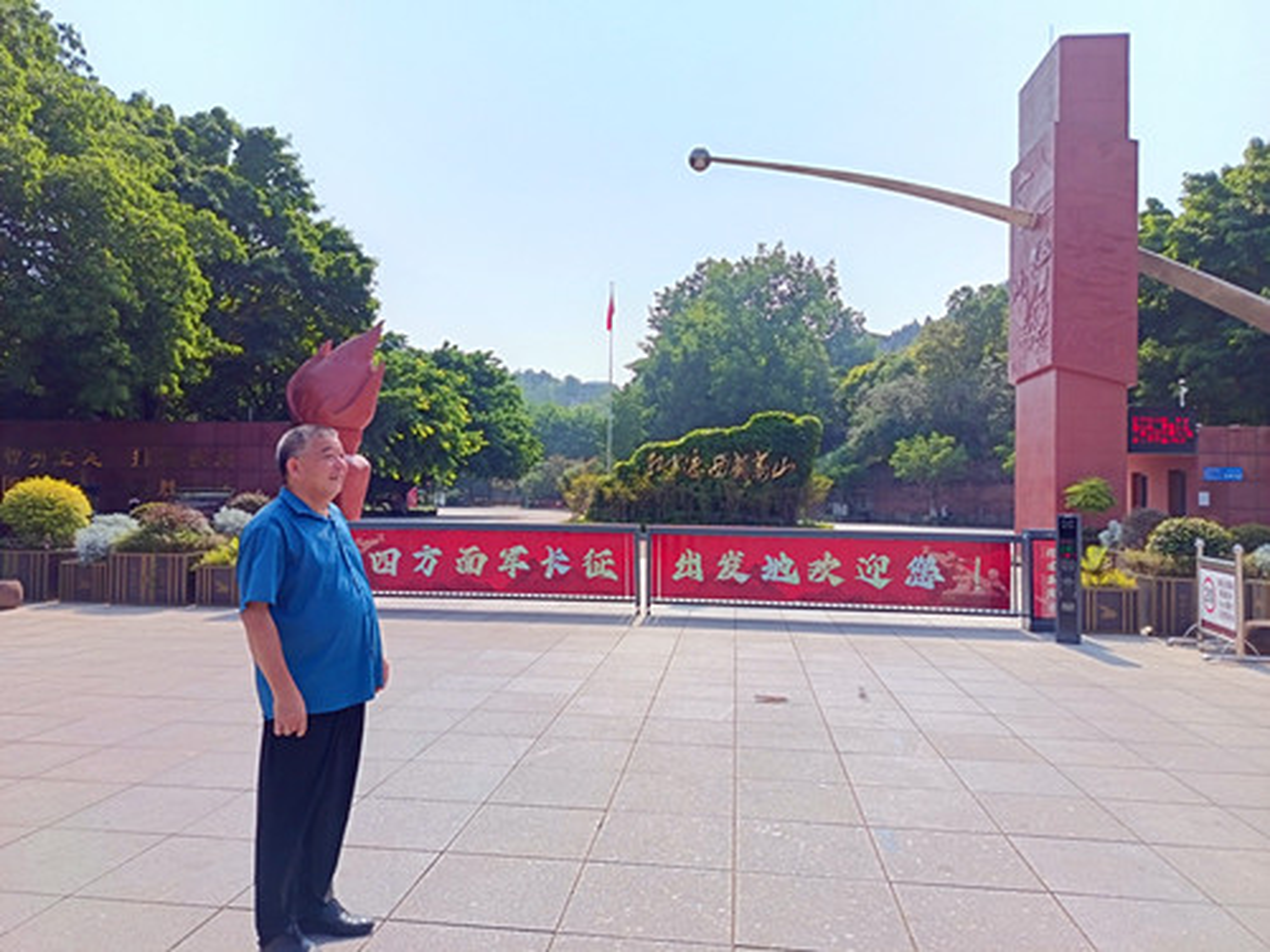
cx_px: 635
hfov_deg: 71.6
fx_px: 881
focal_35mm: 24
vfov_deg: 56.8
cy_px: 476
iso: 100
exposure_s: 1/386
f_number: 1.75
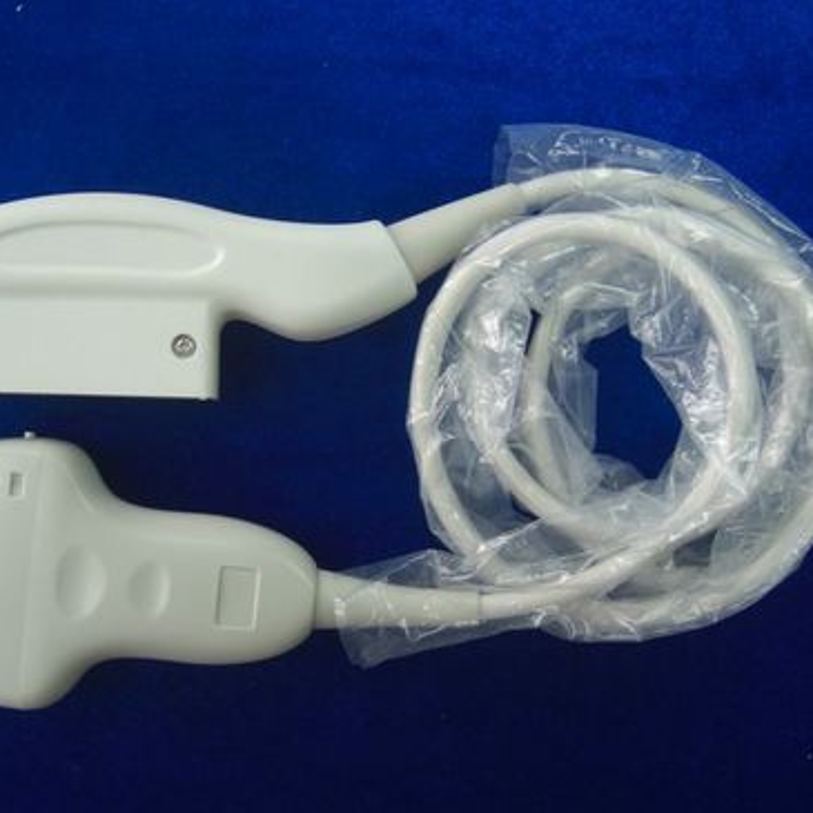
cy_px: 413
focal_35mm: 46
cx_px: 356
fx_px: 1222
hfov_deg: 36.7
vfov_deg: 36.8
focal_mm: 7.9
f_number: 2.8
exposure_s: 1/40
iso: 200
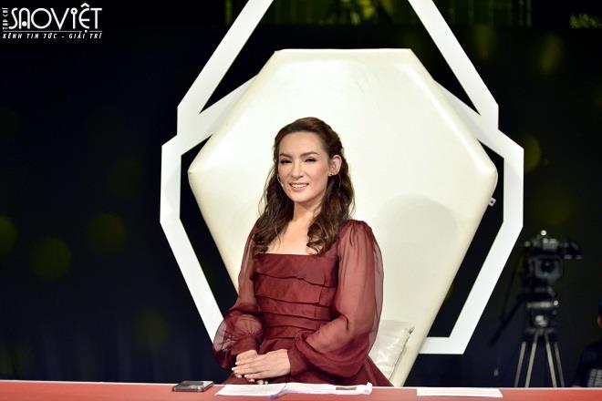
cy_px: 200
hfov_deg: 25.4
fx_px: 1338
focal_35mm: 80
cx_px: 301
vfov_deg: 17.1
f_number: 2.8
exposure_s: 1/200
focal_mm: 80
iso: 640
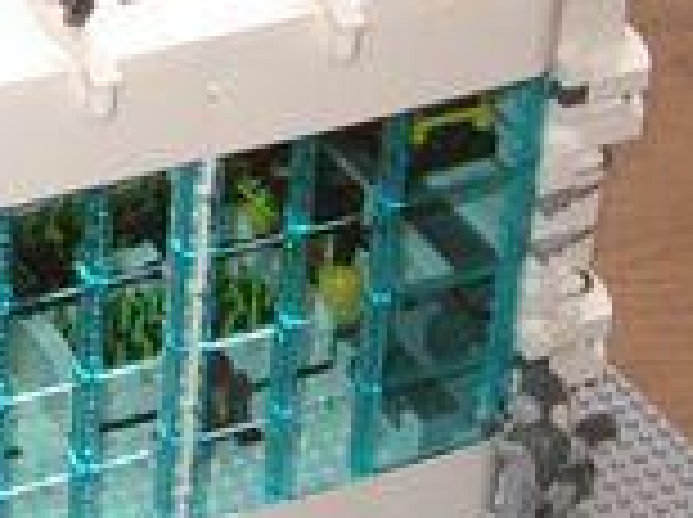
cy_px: 36
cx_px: -194
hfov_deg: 12.2
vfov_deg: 9.3
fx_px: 3158
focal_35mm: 158
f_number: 2.6
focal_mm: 5.8
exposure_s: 1/60
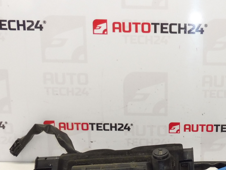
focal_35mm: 58
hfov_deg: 32.0
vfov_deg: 24.9
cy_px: 133
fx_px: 379
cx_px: 193
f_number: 3.5
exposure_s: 1/100
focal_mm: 4.3
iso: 200
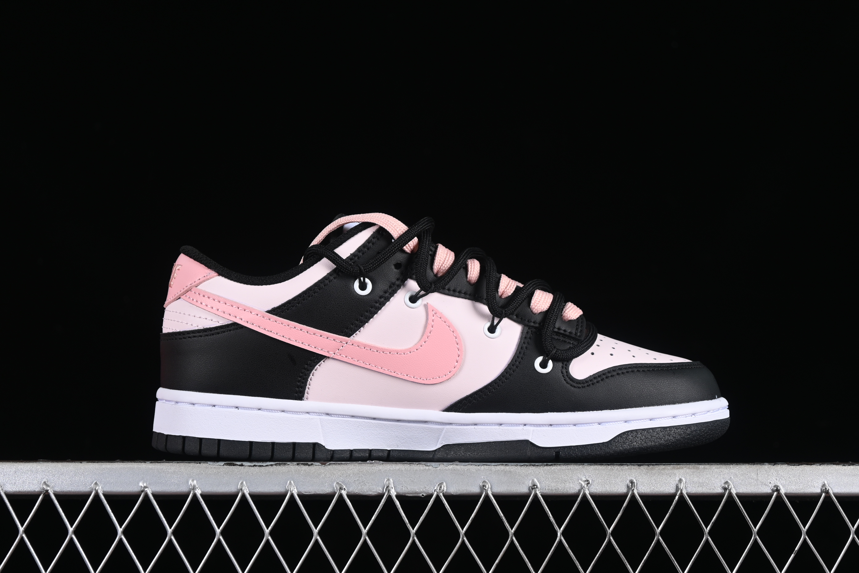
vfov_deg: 18.2
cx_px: 430
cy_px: 286
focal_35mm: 75
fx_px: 1789
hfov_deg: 27.0
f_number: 6.3
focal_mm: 50
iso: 160
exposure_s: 1/60
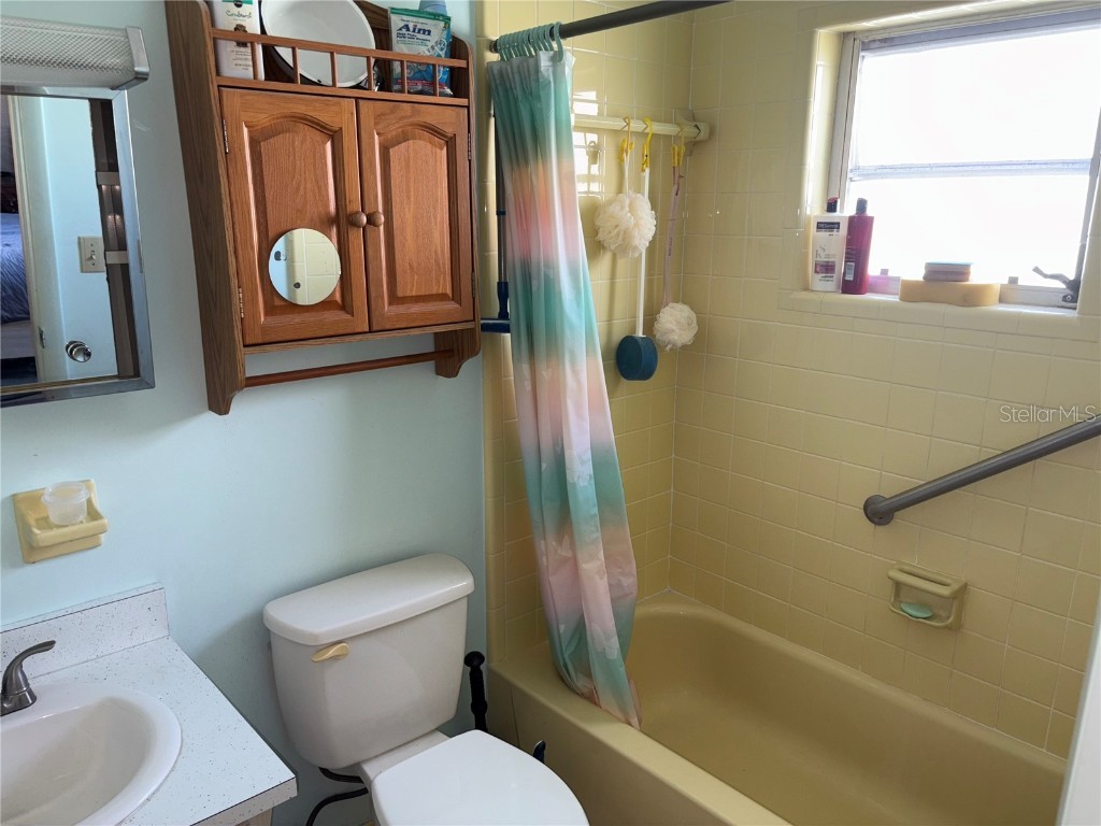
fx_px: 827
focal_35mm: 26
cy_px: 413
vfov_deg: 53.1
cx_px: 550
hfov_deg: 67.3
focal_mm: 5.96
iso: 50
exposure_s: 1/30
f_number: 1.6
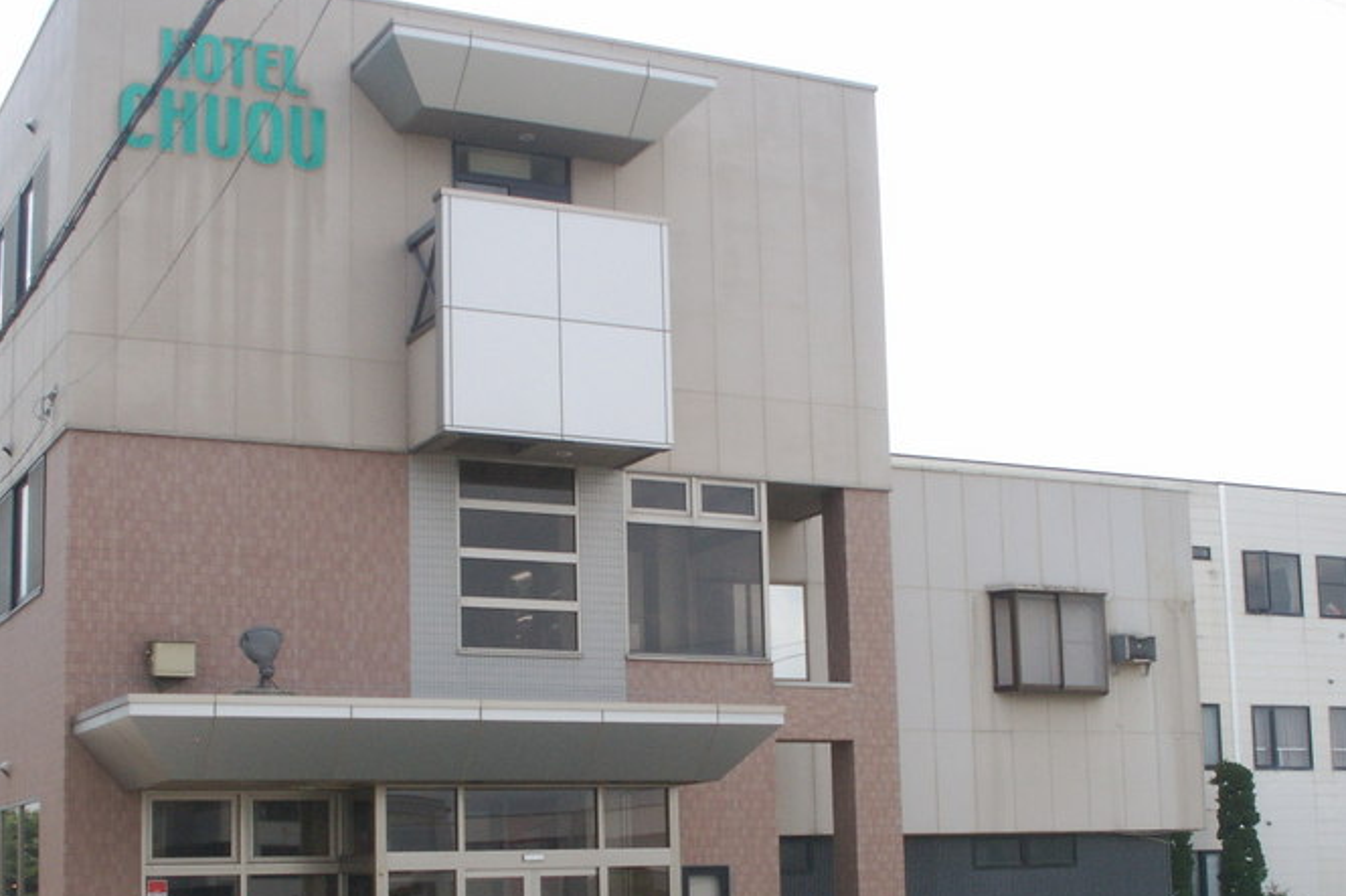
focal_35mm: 55
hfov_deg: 36.2
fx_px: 2056
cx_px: 700
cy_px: 609
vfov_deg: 24.5
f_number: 7.1
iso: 50
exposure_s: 1/160
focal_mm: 7.7
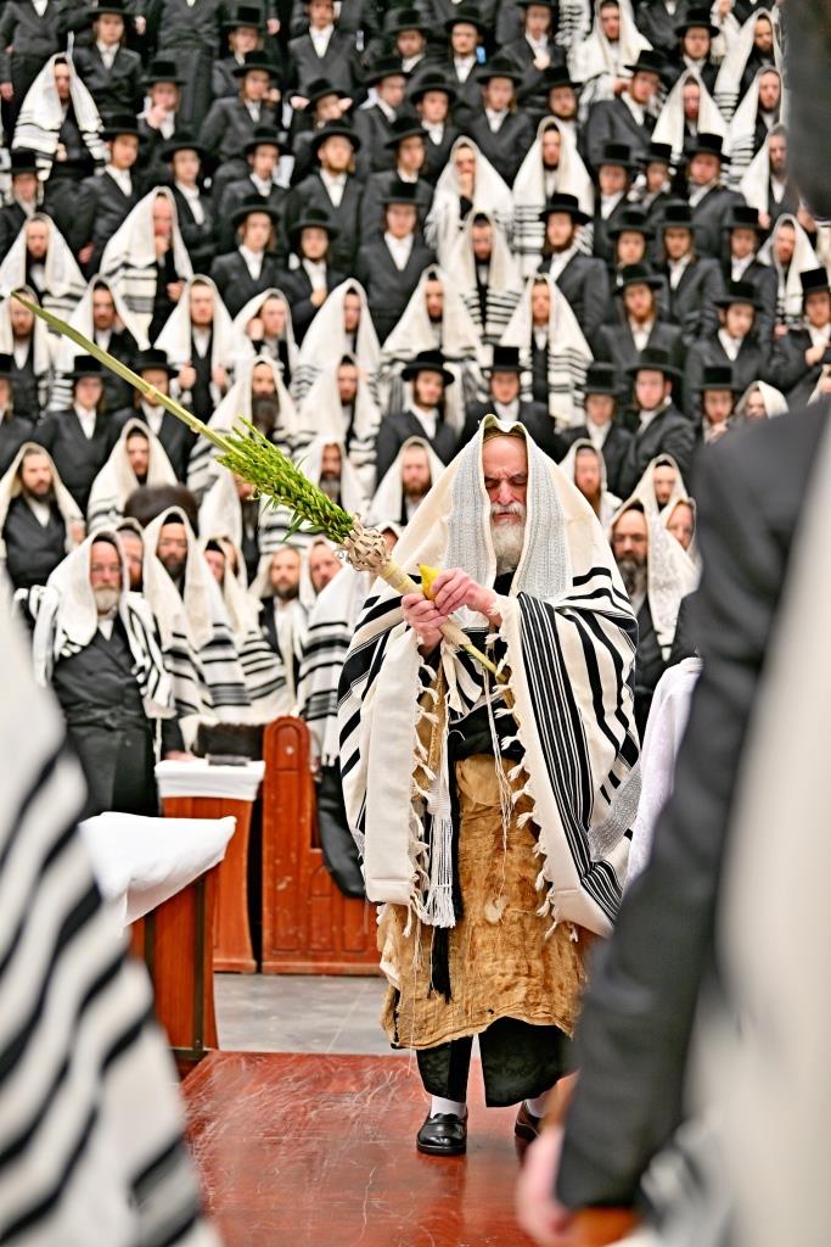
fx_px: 2423
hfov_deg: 19.5
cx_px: 416
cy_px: 624
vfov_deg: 28.8
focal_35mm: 70
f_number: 2.8
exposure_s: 1/250
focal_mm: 70
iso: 250
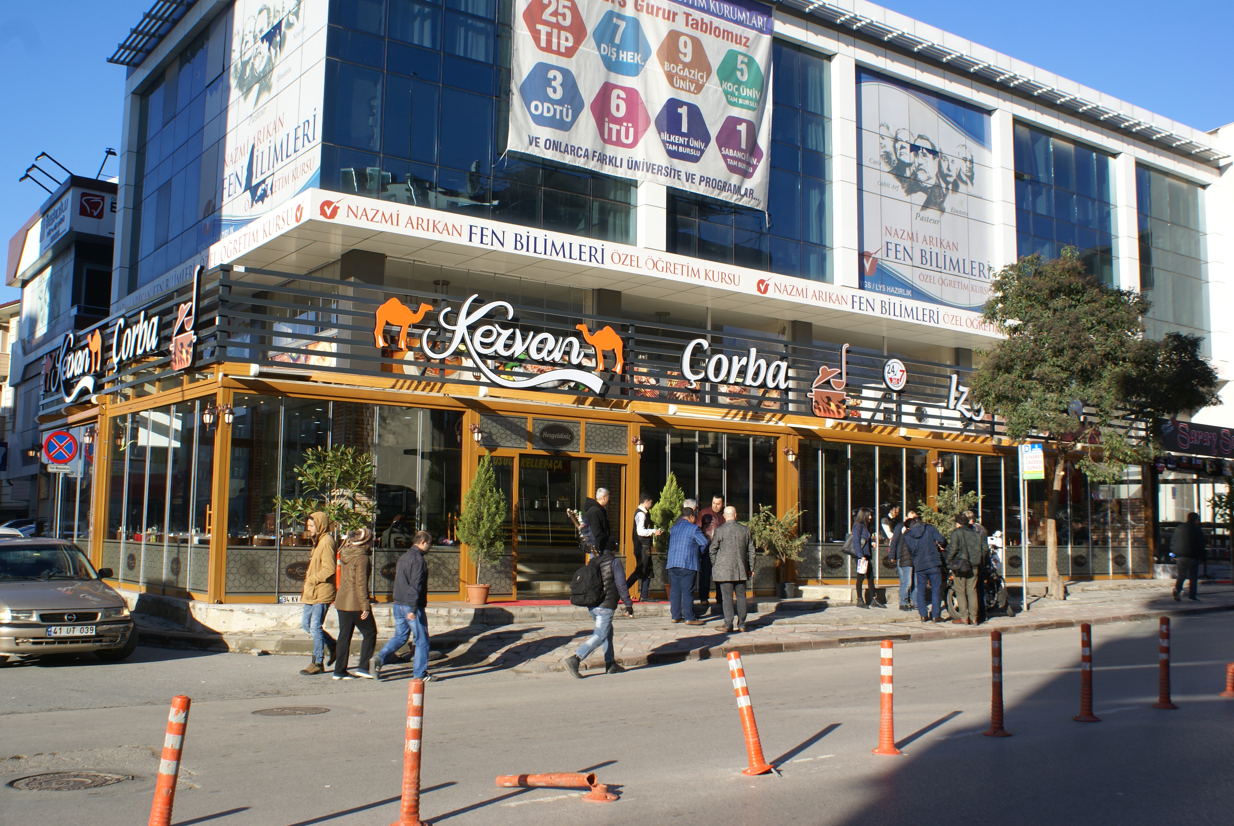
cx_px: 617
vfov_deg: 37.0
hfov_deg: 53.1
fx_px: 1235
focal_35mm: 36
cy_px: 413
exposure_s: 1/125
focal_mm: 24
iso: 100
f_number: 10
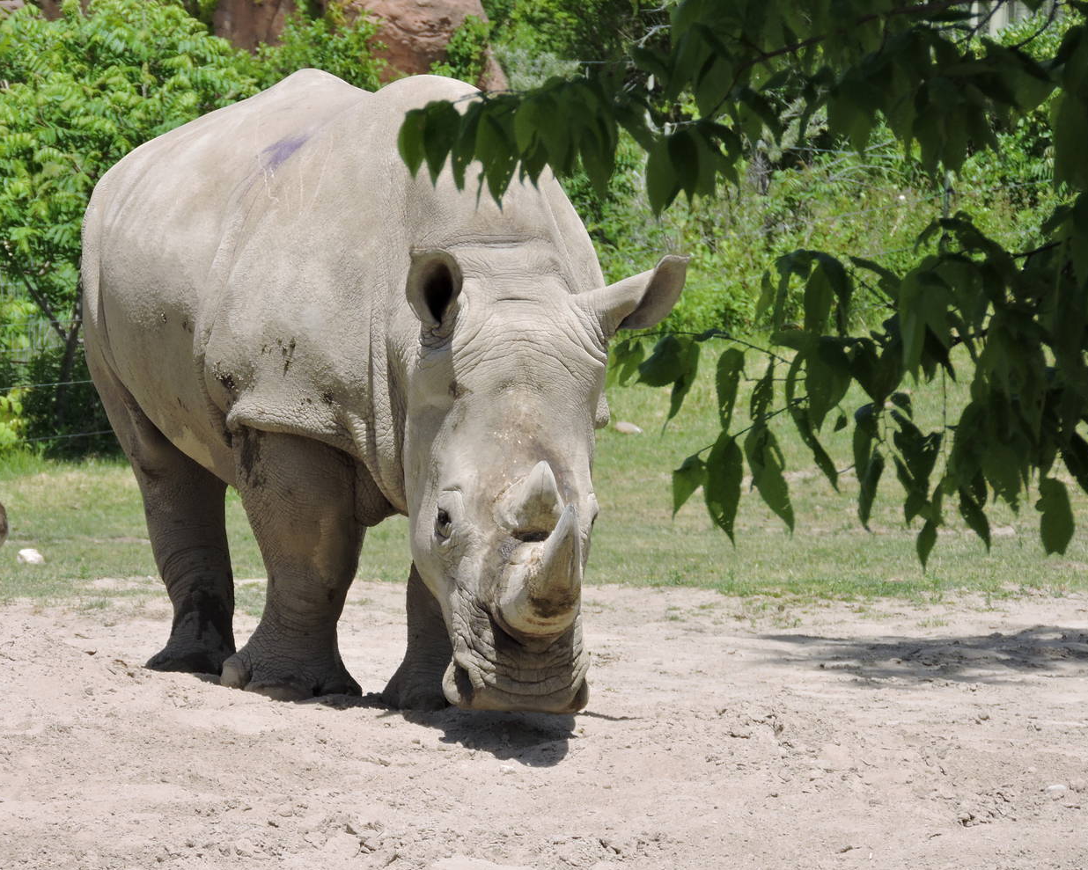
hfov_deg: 5.1
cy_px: 436
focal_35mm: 379
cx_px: 418
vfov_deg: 4.1
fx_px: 12205
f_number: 4.8
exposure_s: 1/400
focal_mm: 53.5
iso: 100
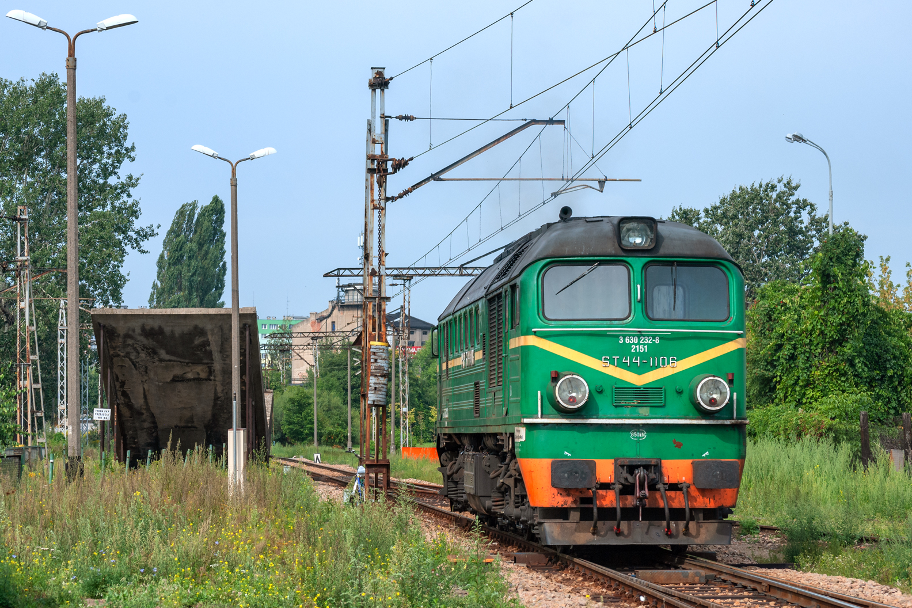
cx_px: 452
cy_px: 305
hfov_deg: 20.4
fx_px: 2533
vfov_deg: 13.7
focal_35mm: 100
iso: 100
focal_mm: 66
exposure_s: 1/320
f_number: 8
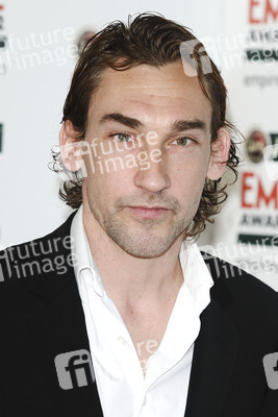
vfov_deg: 10.2
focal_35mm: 202
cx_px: 139
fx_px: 2343
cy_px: 208
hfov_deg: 6.8
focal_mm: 135
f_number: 4.5
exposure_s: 1/200
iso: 200
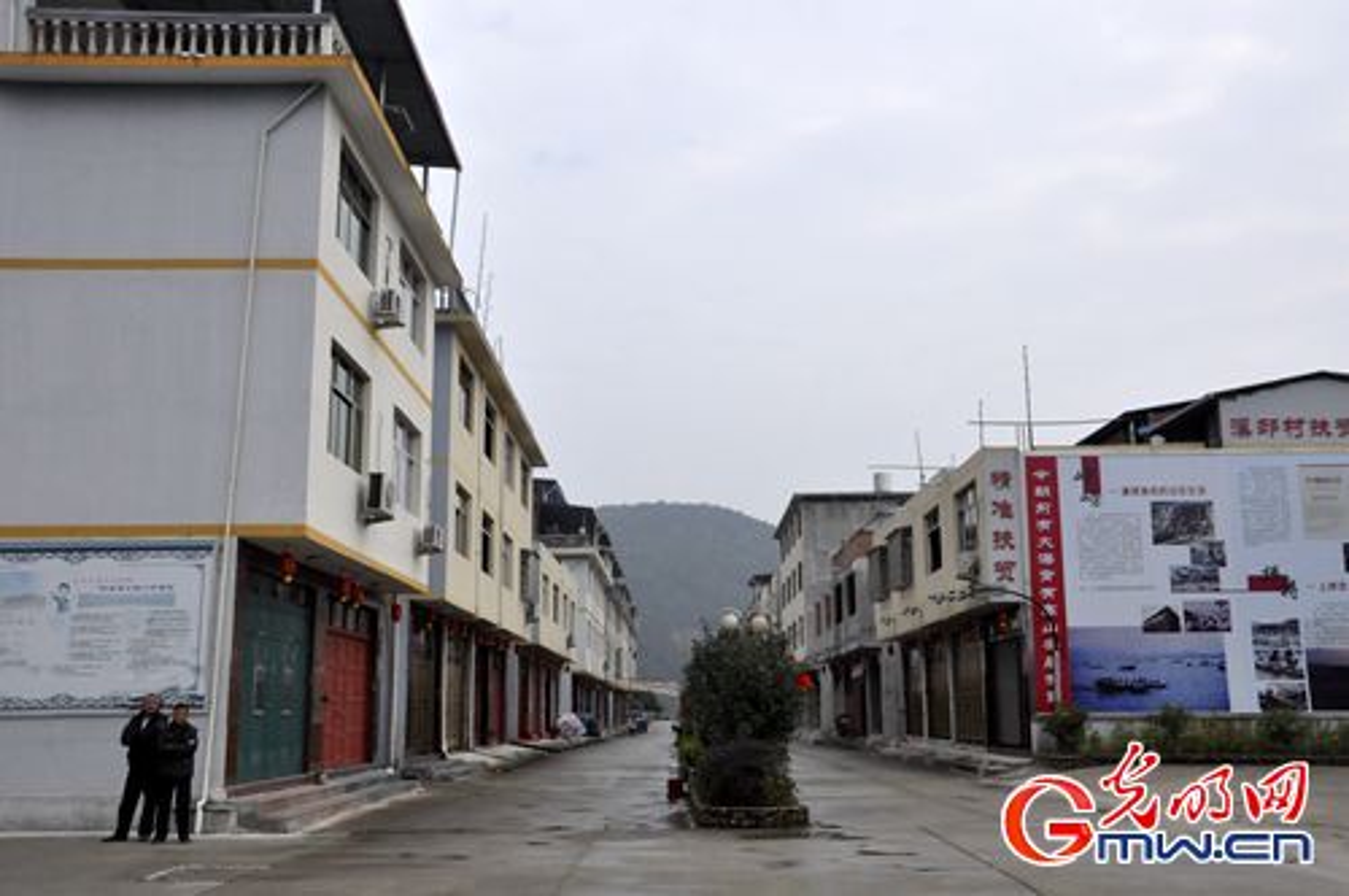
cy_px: 448
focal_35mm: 36
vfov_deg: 36.8
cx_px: 674
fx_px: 1347
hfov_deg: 53.2
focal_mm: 24
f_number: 11
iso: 2500
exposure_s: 1/2500
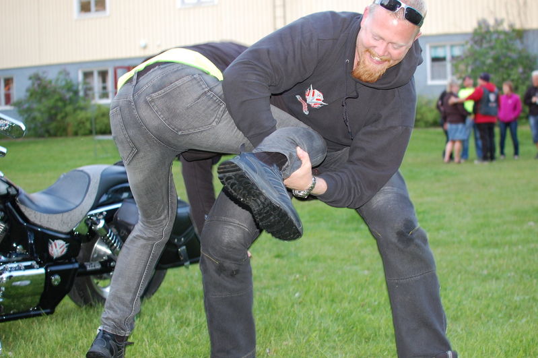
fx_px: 784
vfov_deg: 25.7
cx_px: 269
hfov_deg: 37.9
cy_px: 179
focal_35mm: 52
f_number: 2.8
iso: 400
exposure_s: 1/60
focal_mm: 35
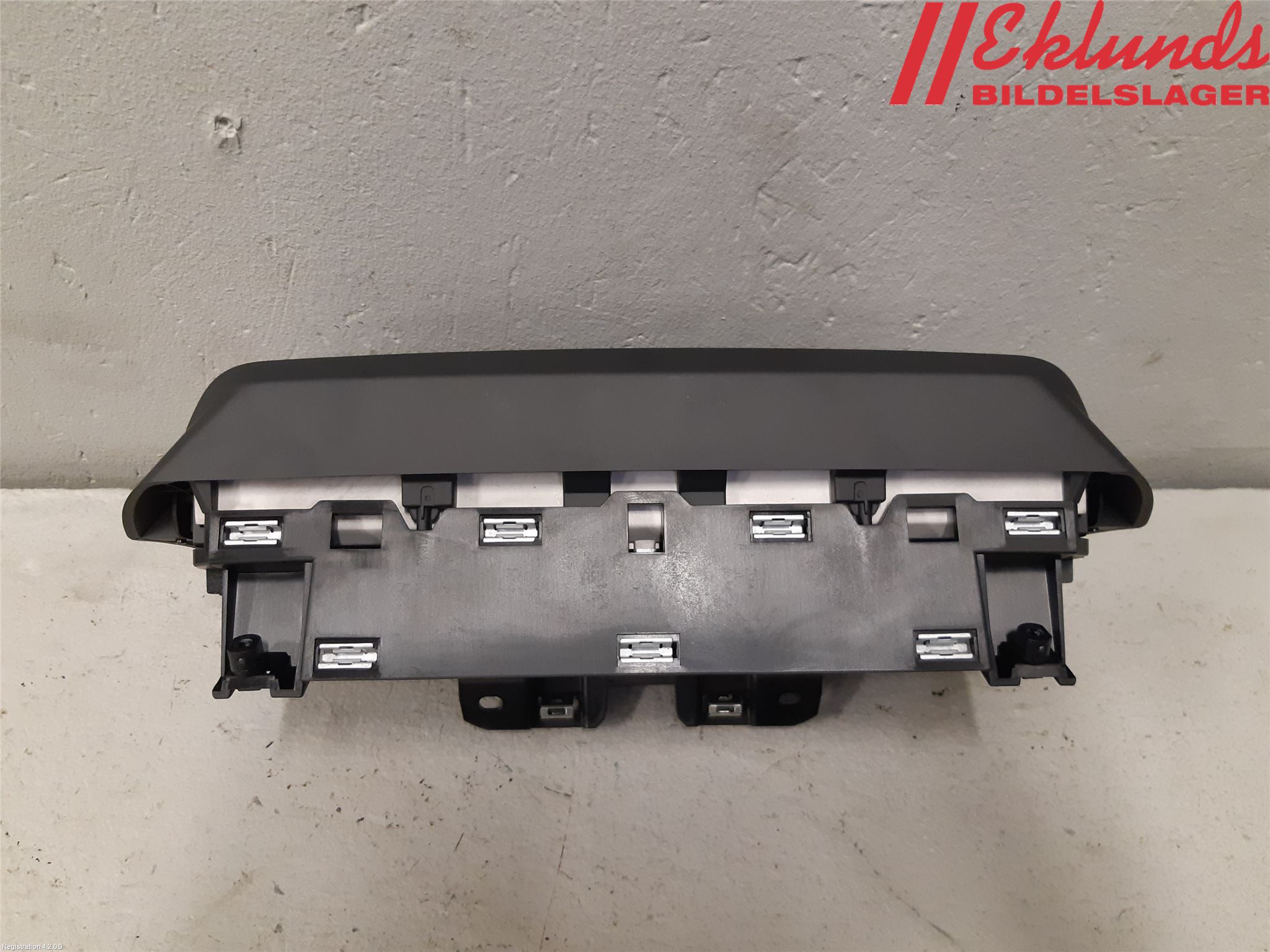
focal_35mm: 26
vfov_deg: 53.1
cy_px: 476
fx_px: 954
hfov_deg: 67.3
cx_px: 635
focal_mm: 3.93
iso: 200
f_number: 1.7
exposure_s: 1/50
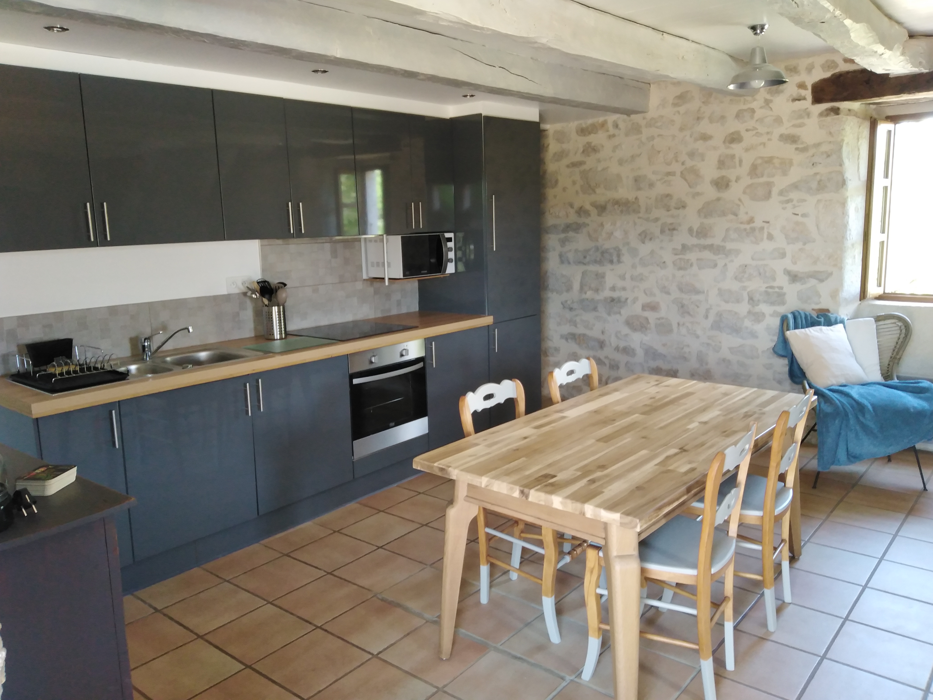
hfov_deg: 67.3
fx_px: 701
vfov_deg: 53.1
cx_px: 466
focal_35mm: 26
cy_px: 350
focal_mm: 3.59
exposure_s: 1/30
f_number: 1.8
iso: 200
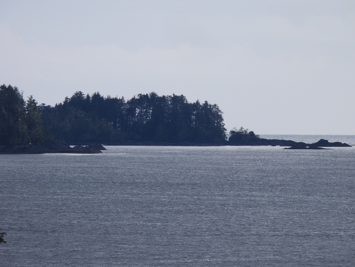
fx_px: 6666
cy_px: 134
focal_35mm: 650
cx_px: 178
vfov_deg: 2.3
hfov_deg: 3.1
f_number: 5.6
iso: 100
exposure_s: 1/800
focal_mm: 116
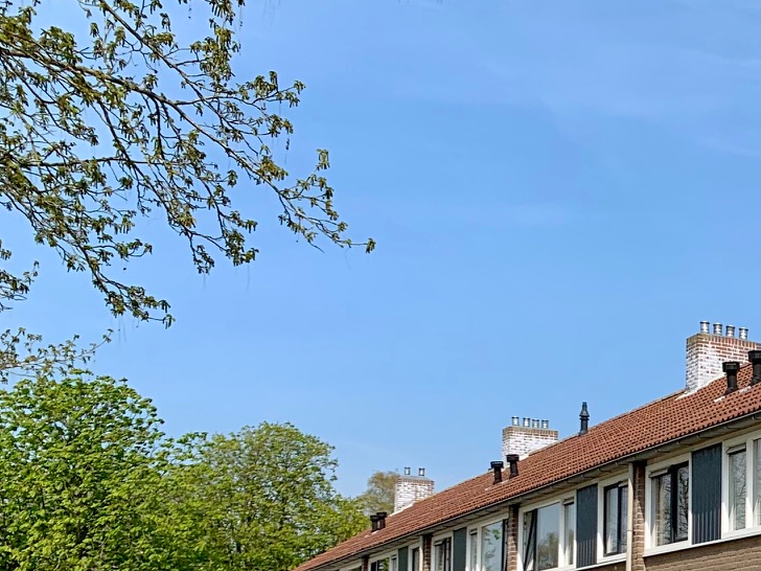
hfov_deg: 23.4
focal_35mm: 72
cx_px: 1032
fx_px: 1583
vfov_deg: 19.4
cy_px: 655
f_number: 1.8
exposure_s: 1/2208
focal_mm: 4.25
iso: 25
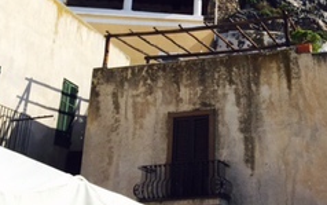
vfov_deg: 21.0
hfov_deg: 33.6
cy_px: -20
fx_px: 526
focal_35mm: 59
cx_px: 259
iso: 32
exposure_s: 1/2326
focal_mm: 4.15
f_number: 2.2
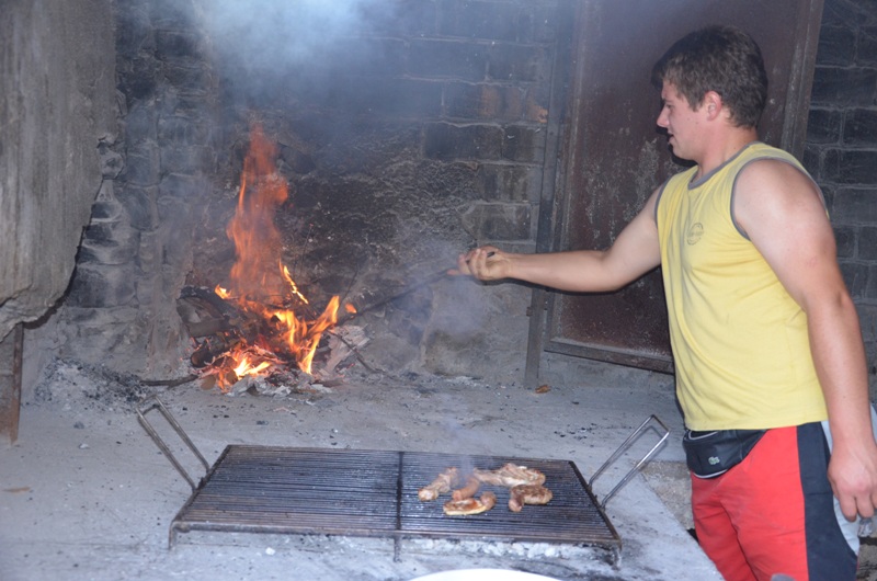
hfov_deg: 46.5
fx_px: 1021
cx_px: 438
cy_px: 290
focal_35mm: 42
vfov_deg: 31.8
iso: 1250
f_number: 4
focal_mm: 28
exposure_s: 1/60
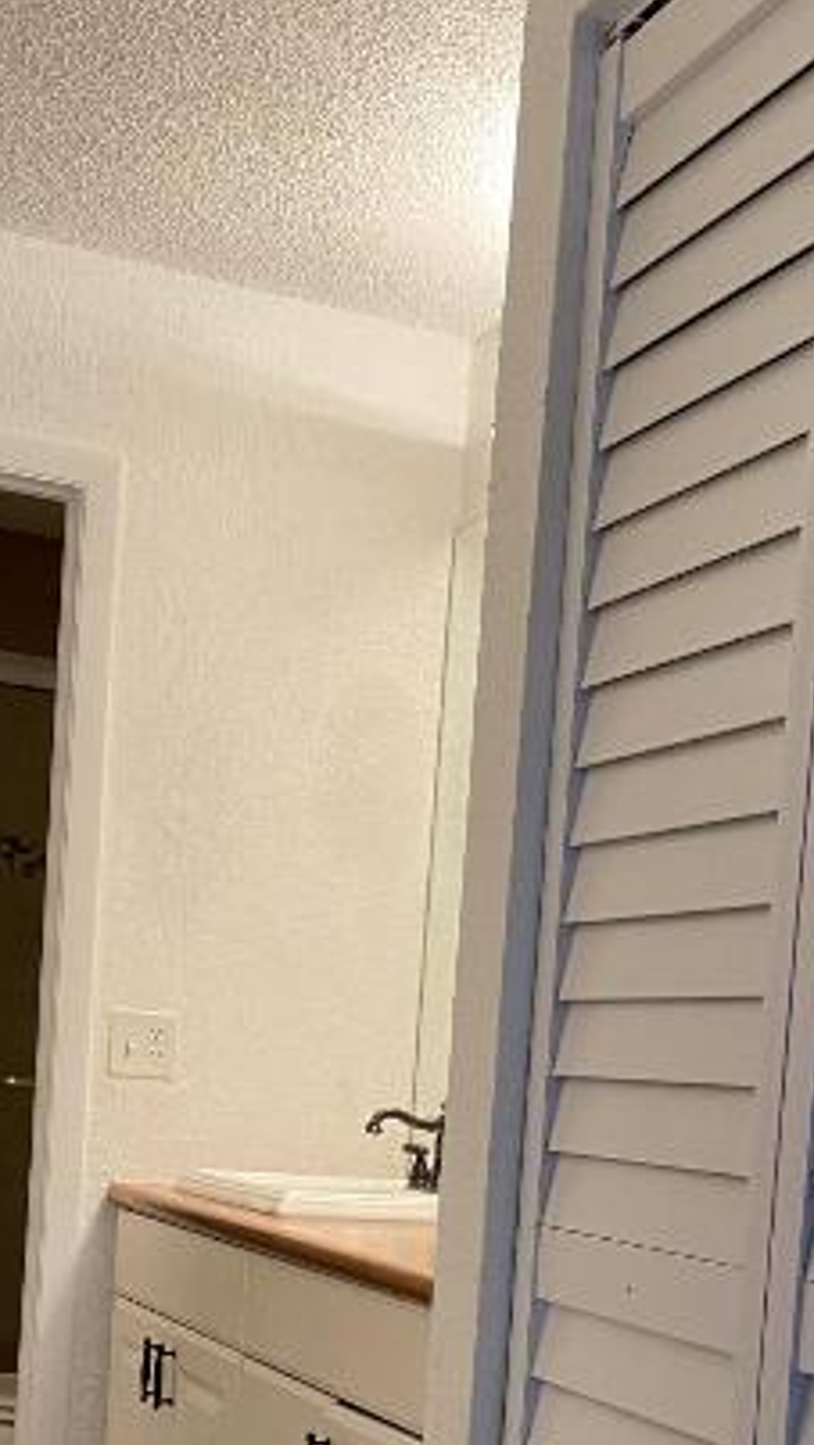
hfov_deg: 22.2
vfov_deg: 36.3
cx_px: 502
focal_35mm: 54
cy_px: 1284
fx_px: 2070
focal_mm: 4.25
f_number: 1.8
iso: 100
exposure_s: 1/60
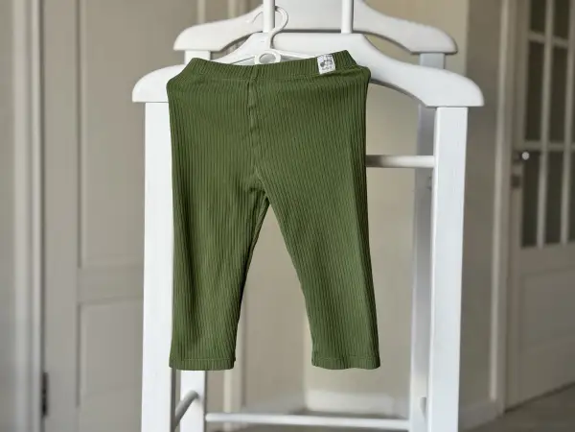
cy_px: 216
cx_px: 288
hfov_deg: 39.7
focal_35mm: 48
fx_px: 797
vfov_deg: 30.3
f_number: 1.78
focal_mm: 6.76
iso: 50
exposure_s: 1/172
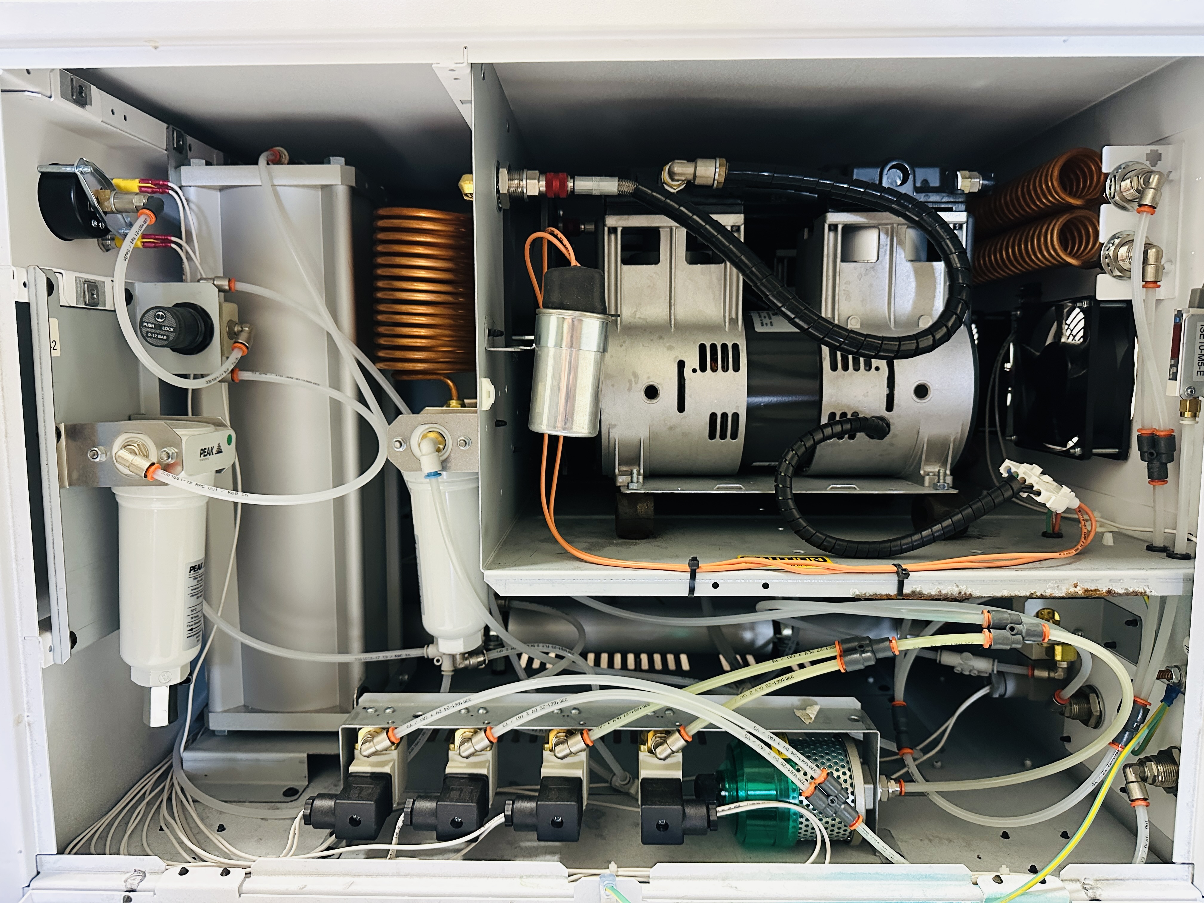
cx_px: 602
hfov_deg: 71.6
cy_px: 452
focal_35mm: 24
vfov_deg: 56.8
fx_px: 835
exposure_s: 1/40
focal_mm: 6.86
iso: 800
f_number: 1.78
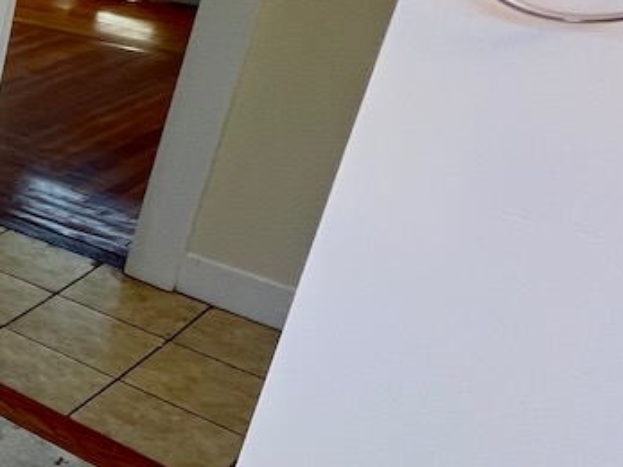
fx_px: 864
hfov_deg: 21.9
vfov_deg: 29.9
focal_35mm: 48
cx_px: -517
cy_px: 137
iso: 160
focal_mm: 1.57
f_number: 1.8
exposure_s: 1/60
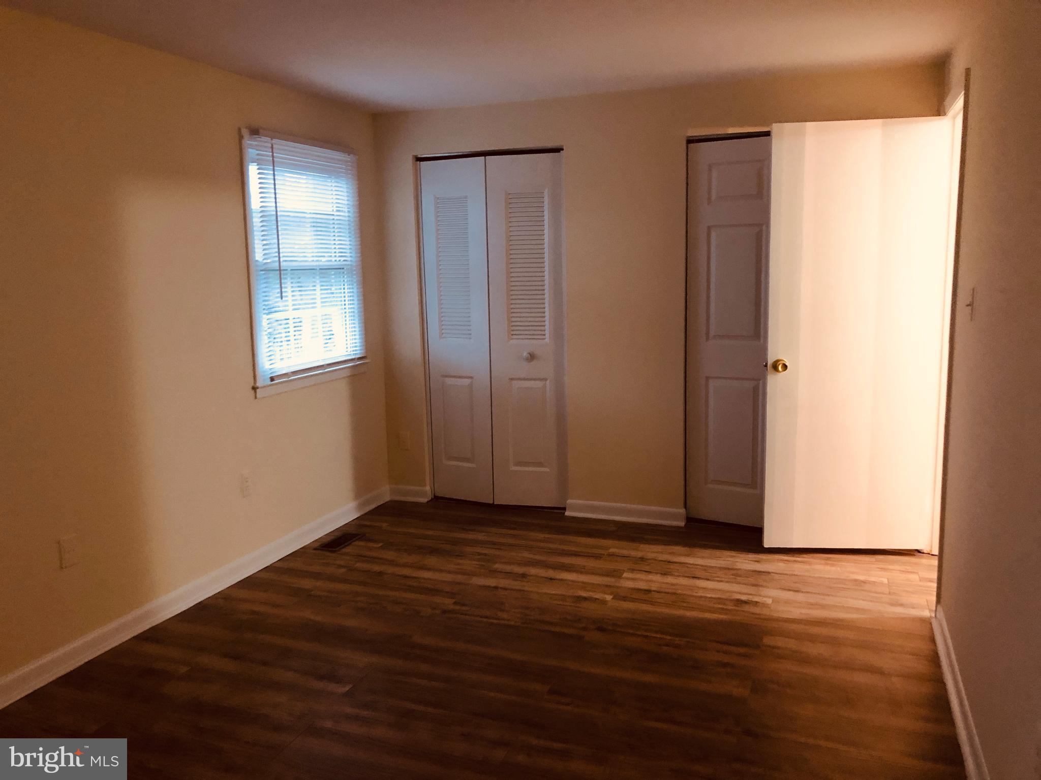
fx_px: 842
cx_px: 520
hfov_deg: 63.4
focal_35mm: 28
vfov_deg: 49.7
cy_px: 390
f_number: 1.8
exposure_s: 1/6
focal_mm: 4
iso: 100
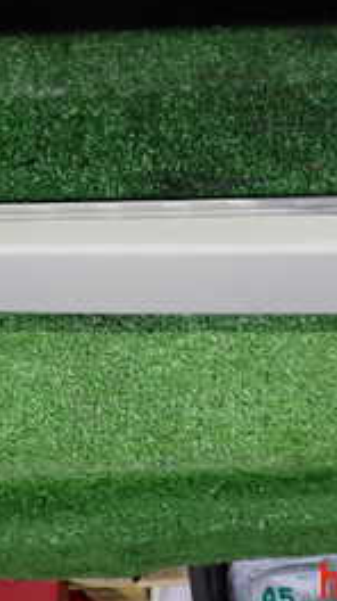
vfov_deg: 32.7
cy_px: 100
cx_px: 150
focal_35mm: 62
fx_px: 987
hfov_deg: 19.4
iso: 320
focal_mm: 4.5
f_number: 2
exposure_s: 1/30
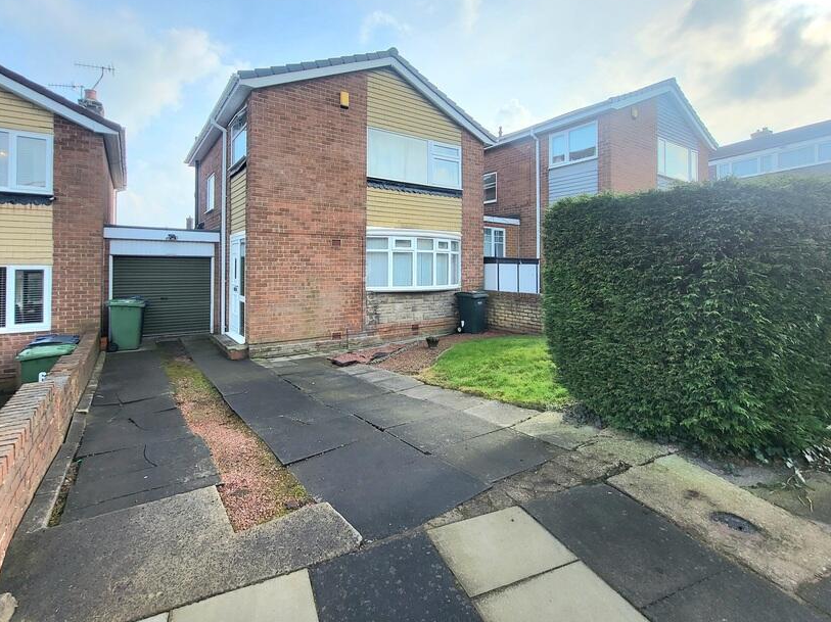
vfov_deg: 77.7
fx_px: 384
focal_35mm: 16
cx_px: 377
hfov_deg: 94.3
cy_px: 270
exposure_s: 1/500
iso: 32
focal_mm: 1.74
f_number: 2.2
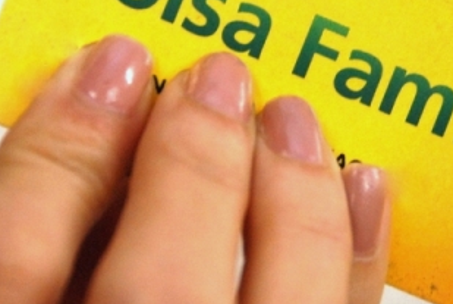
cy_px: 31
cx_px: 323
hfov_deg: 7.8
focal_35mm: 262
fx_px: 3302
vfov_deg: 5.3
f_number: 5.6
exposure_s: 1/50
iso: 640
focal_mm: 90
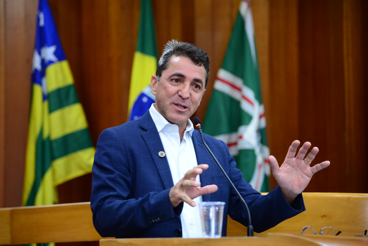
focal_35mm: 112
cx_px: 184
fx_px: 1145
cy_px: 123
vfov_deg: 12.2
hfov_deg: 18.3
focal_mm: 112
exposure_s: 1/80
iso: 2500
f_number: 4
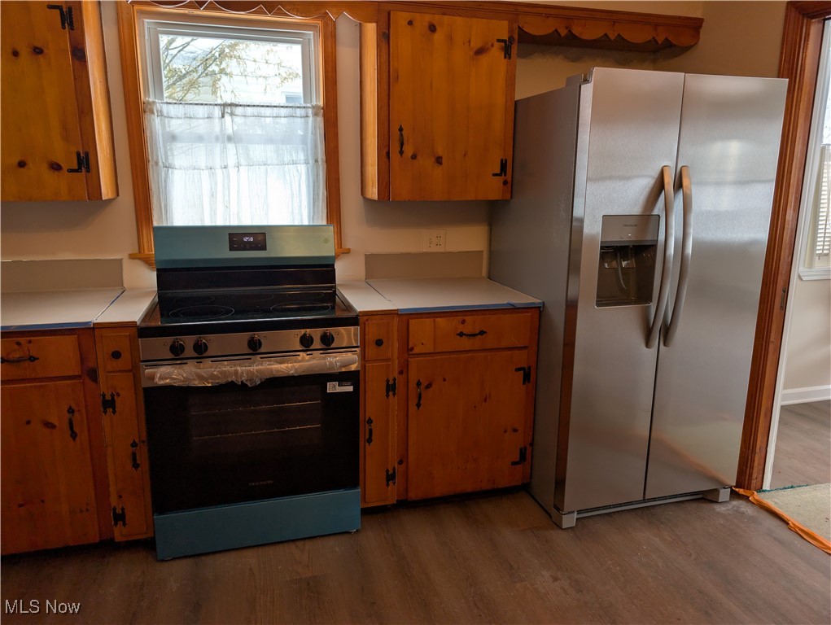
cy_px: 312
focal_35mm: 24
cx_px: 416
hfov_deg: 71.5
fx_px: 577
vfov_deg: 56.9
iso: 51
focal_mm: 6.9
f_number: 1.68
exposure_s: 1/120
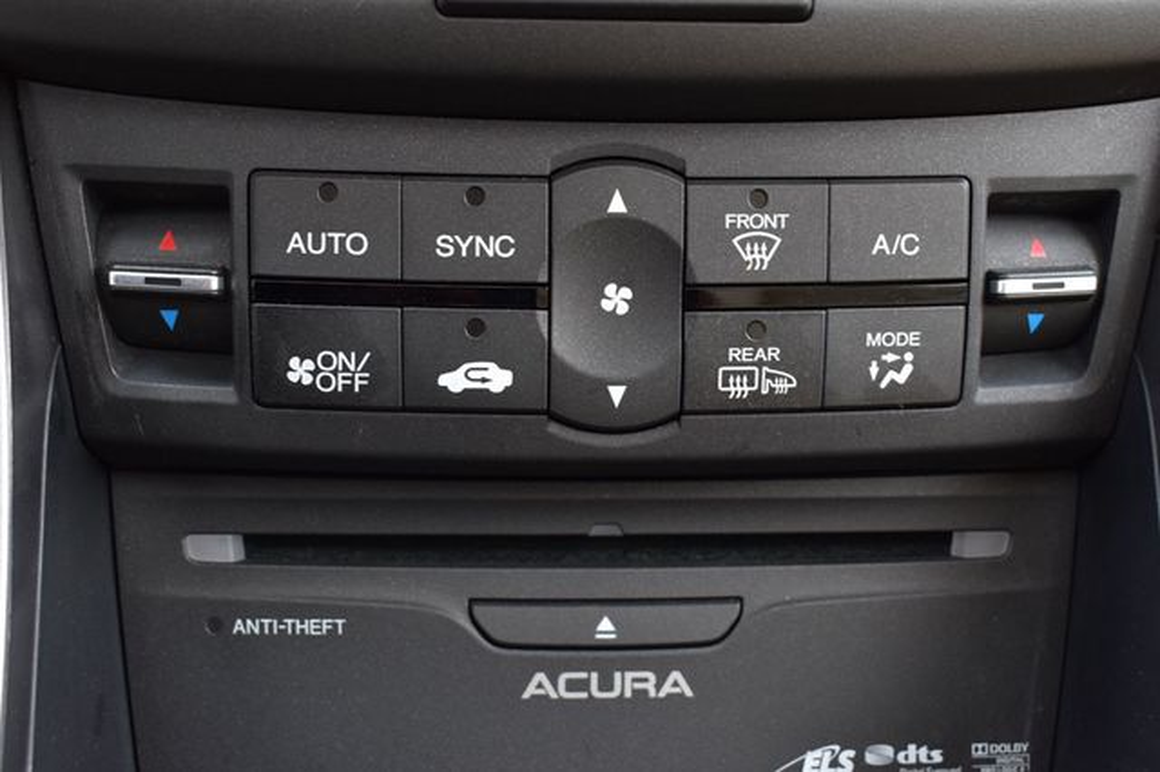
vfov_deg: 29.8
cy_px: 386
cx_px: 580
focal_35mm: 45
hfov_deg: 43.6
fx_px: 1449
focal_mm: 30
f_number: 6.3
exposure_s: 1/15
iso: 560
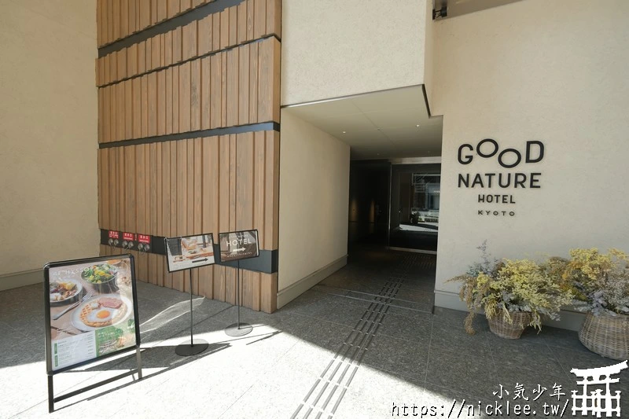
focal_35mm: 15
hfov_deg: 100.4
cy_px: 210
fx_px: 262
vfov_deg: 77.3
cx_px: 314
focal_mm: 10
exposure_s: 1/500
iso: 640
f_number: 4
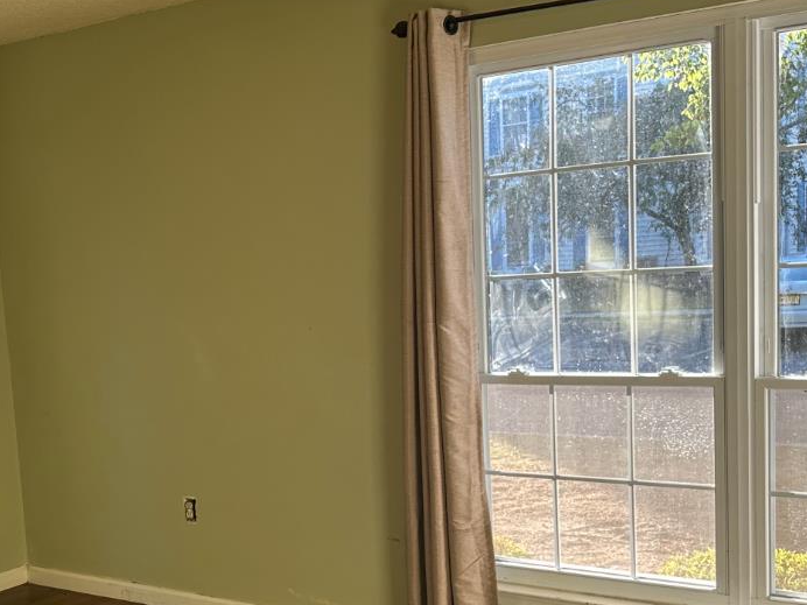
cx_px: 219
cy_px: 440
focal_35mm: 52
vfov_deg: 27.7
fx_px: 1212
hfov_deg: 36.1
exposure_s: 1/163
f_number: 1.78
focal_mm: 6.86
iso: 64
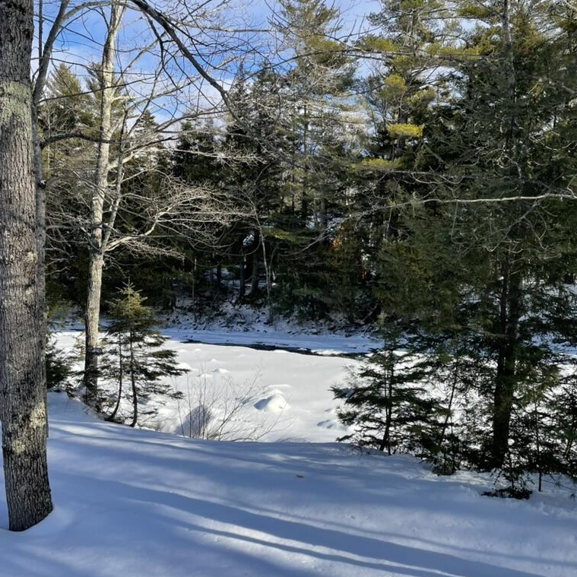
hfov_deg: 52.5
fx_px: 585
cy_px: 342
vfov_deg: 52.2
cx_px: 287
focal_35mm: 31
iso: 32
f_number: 1.6
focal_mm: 4.2
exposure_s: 1/2304
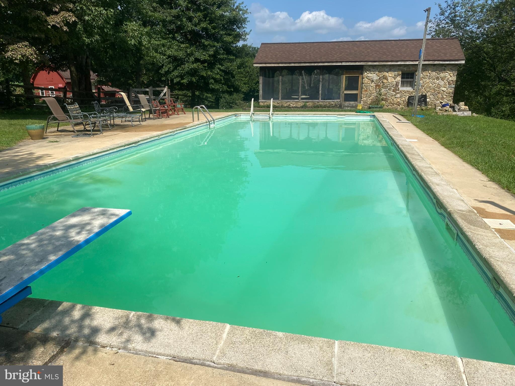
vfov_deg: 53.1
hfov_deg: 67.3
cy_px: 193
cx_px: 258
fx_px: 387
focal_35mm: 26
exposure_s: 1/4274
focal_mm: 4.25
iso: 32
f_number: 1.8
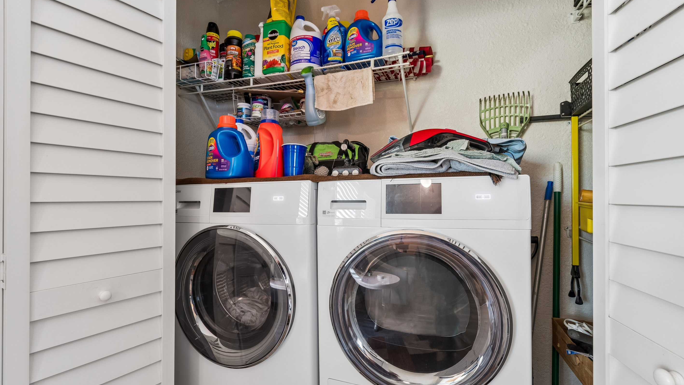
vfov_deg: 67.0
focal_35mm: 16
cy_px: 203
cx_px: 336
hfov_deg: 99.4
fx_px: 290
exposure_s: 1/5
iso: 100
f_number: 7.1
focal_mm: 10
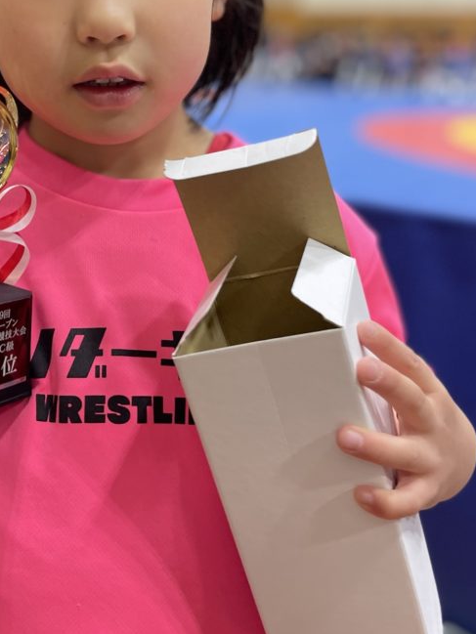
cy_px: 183
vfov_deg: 44.7
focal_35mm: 41
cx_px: 170
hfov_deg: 34.9
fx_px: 751
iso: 200
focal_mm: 5.1
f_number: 1.6
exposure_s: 1/60
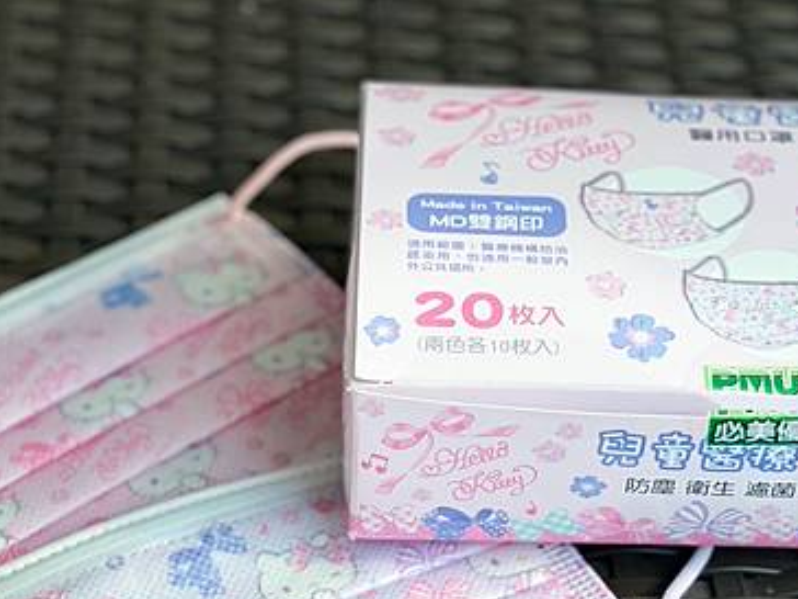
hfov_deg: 21.3
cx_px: 484
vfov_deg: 15.9
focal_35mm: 92
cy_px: 488
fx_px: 2121
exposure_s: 1/120
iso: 64
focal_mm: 6
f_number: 2
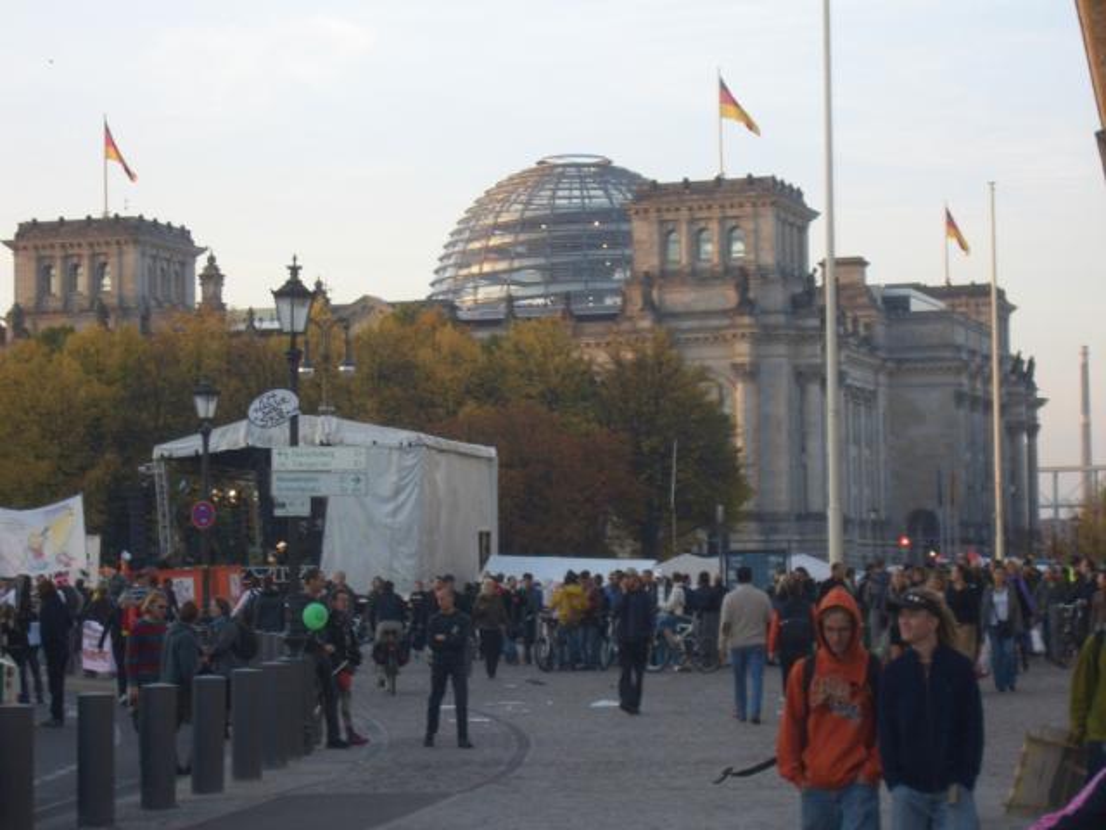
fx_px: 2812
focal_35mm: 88
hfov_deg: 22.3
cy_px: 415
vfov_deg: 16.8
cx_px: 553
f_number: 4.4
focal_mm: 14.6
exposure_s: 1/80
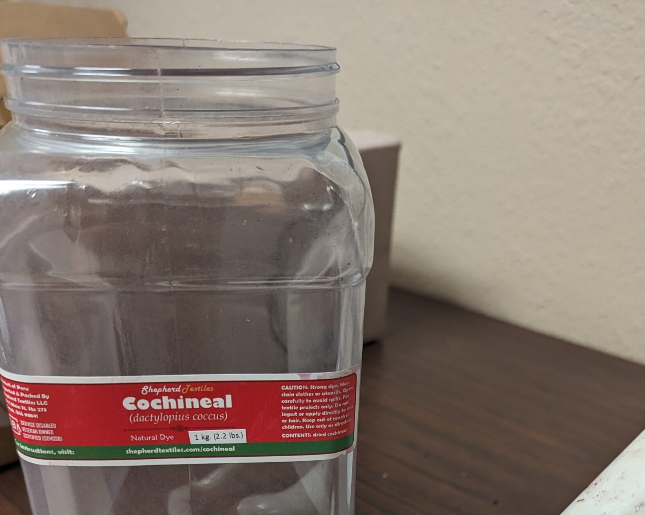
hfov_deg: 47.9
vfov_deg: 35.3
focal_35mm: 38
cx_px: 352
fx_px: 725
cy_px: 521
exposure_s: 1/68.6
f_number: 1.85
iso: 253
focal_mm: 6.81
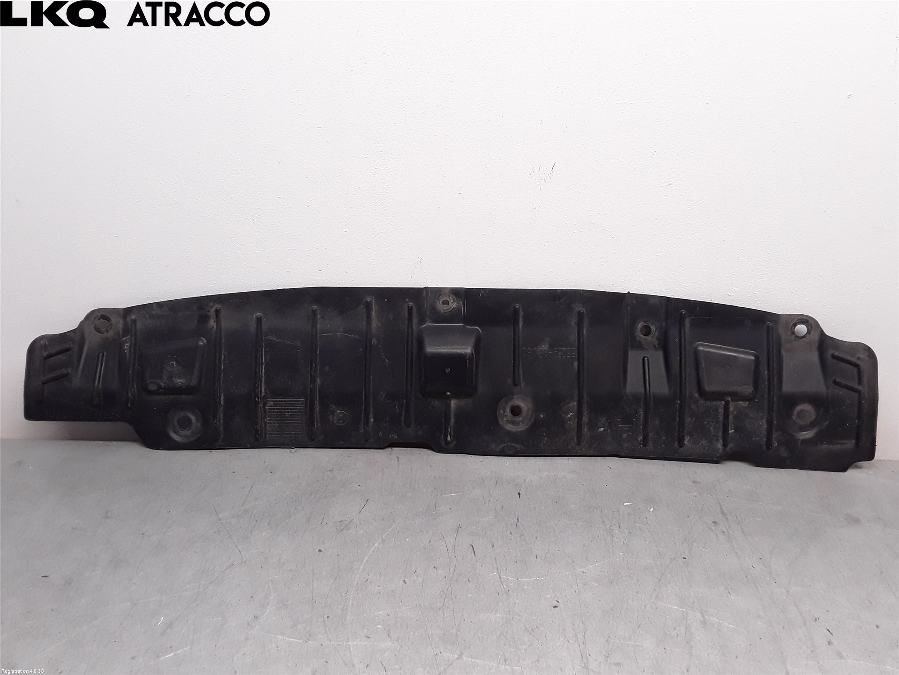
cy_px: 338
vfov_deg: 49.7
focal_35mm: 28
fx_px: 727
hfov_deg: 63.4
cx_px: 450
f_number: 1.9
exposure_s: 1/116
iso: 100
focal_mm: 2.91
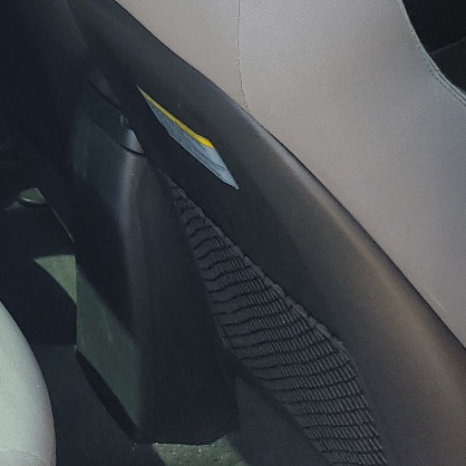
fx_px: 1340
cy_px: 28
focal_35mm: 88
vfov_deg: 19.3
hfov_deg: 17.6
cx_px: -239
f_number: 1.5
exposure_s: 1/345
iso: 50
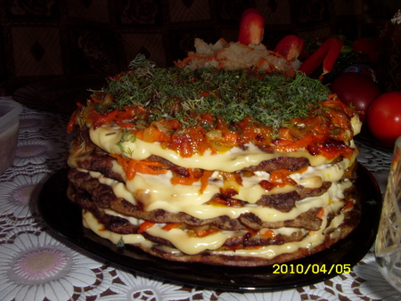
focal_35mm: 31
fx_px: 359
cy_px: 150
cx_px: 200
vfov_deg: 45.5
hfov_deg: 58.3
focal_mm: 6.3
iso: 50
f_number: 6.3
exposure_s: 1/30
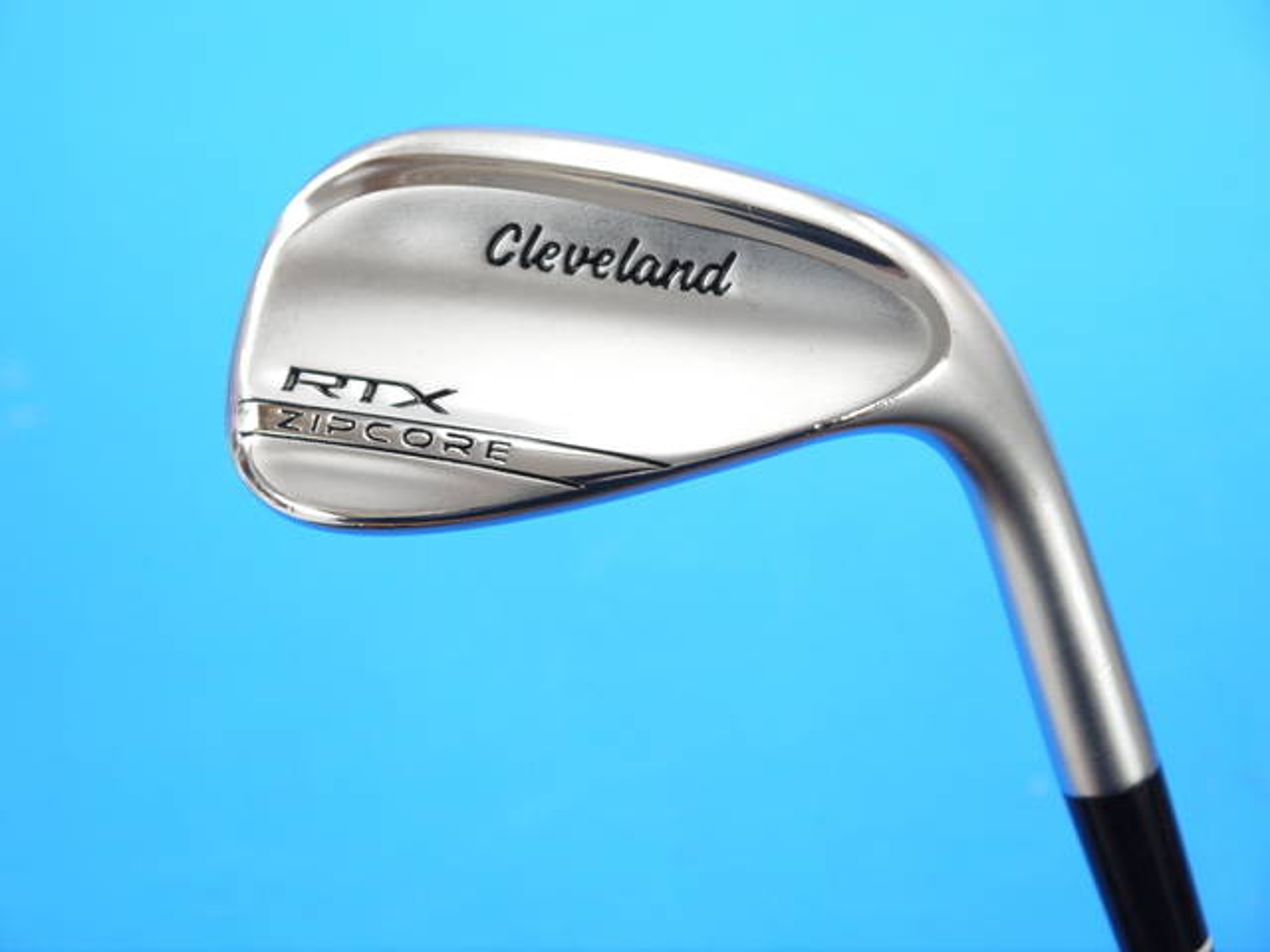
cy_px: 476
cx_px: 635
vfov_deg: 26.1
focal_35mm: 56
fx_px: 2055
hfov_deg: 34.3
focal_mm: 28
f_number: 4.8
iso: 800
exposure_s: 1/125
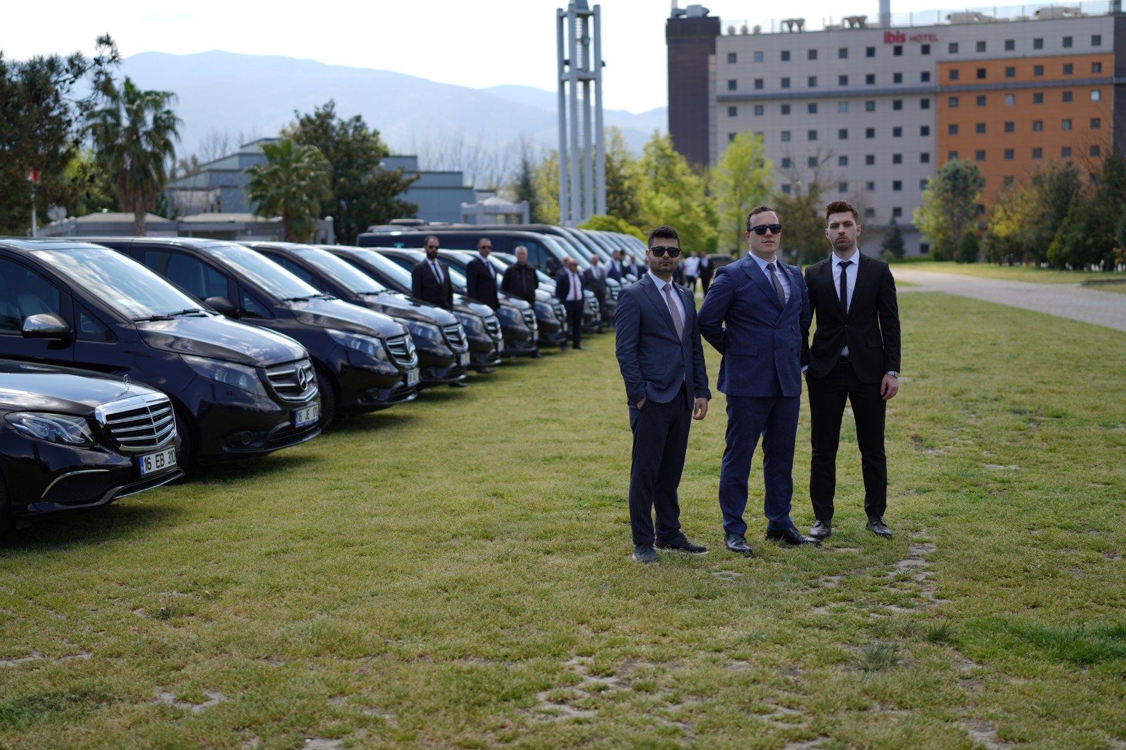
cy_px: 375
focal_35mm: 50
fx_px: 1564
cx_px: 563
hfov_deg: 39.6
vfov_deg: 27.0
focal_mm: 50
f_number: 1.8
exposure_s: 1/1600
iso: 50
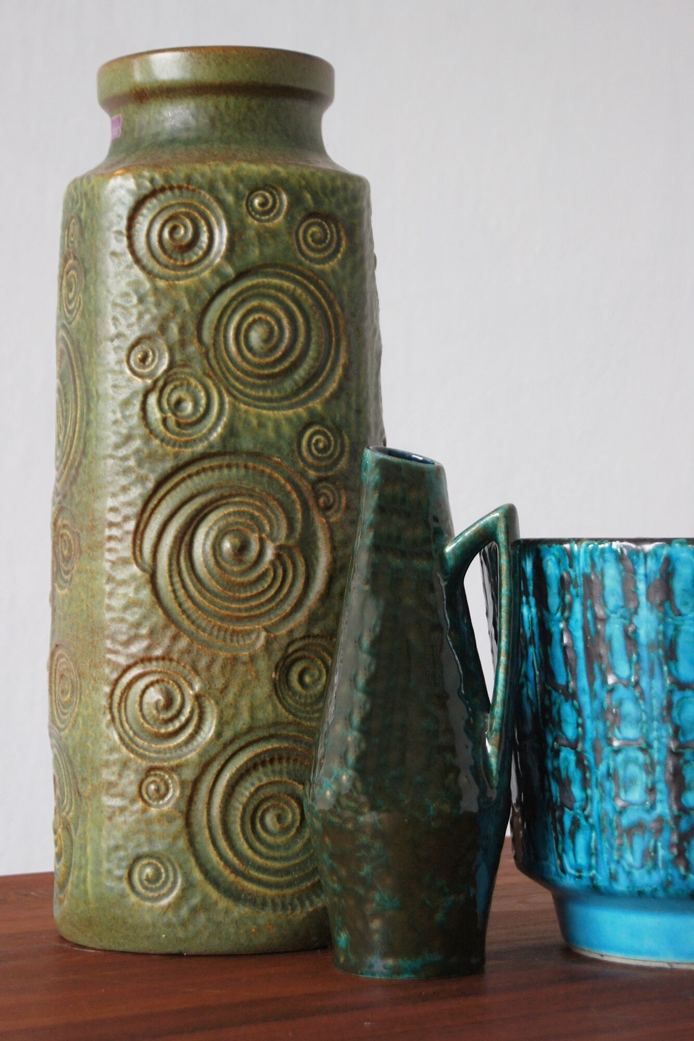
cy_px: 520
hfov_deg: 16.6
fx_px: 2386
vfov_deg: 24.6
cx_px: 347
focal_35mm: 82
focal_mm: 55
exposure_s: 1/13
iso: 400
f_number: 5.6
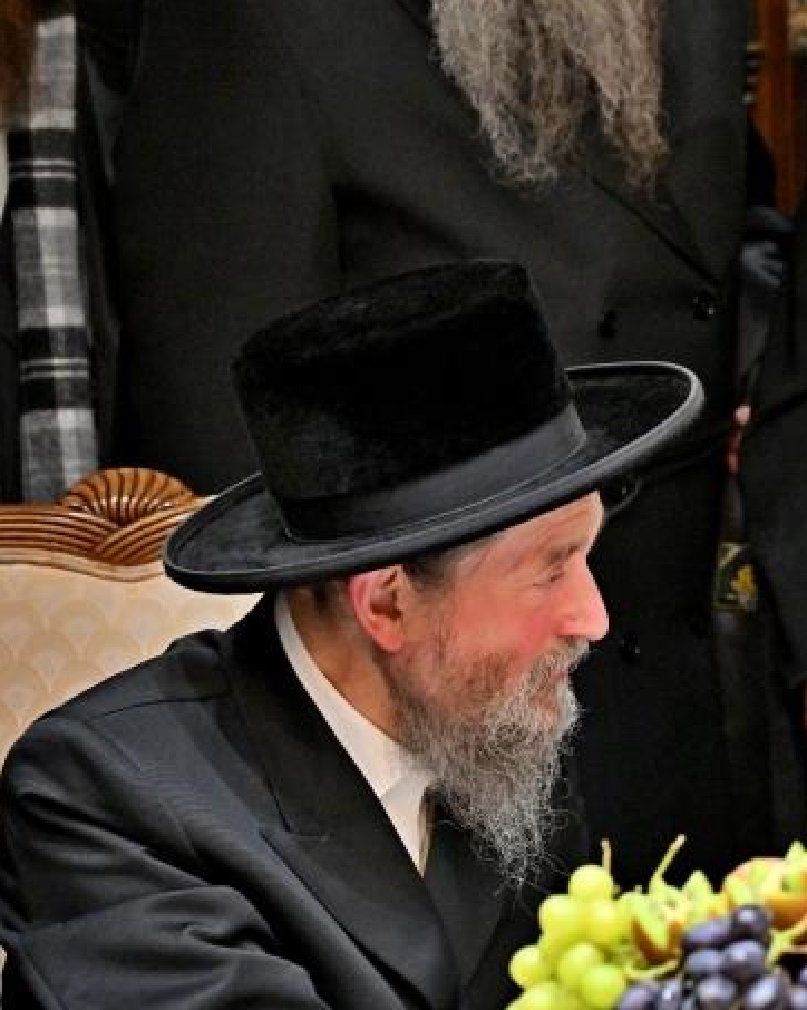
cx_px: 1032
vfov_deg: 10.1
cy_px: 576
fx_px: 5706
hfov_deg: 8.0
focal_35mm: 191
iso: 2000
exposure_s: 1/160
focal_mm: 90
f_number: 4
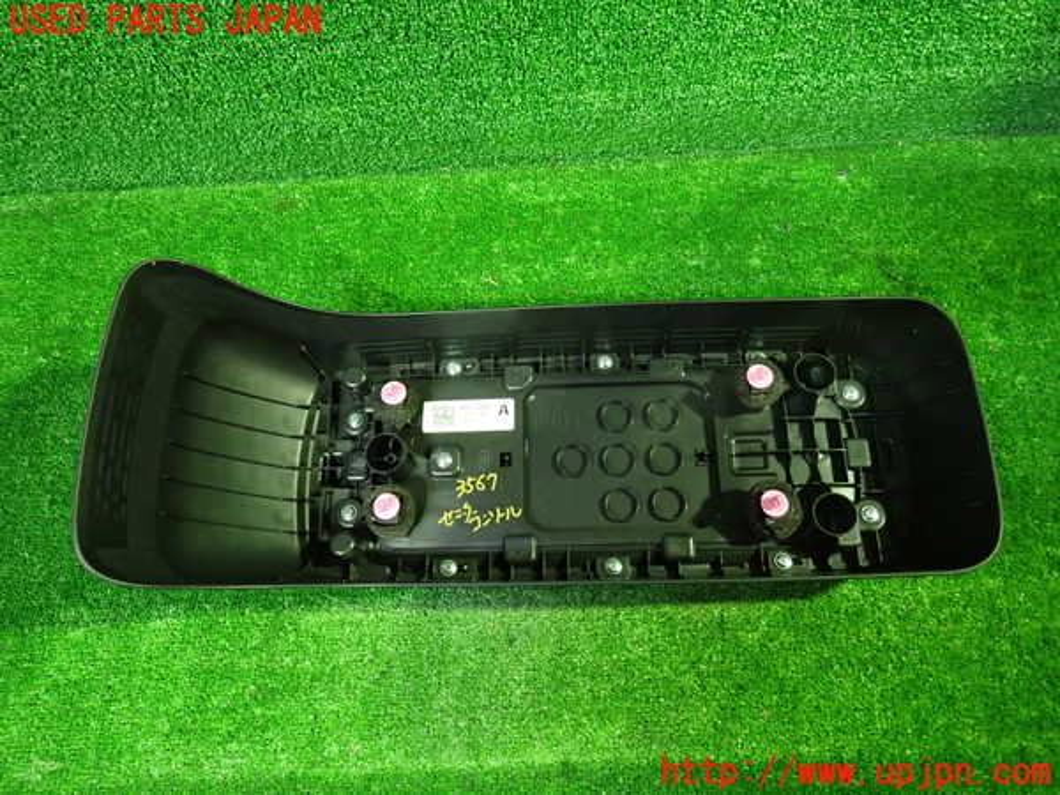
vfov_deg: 54.9
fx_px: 766
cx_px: 530
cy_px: 398
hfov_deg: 69.4
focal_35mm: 25
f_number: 2
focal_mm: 4.5
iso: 800
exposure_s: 1/30
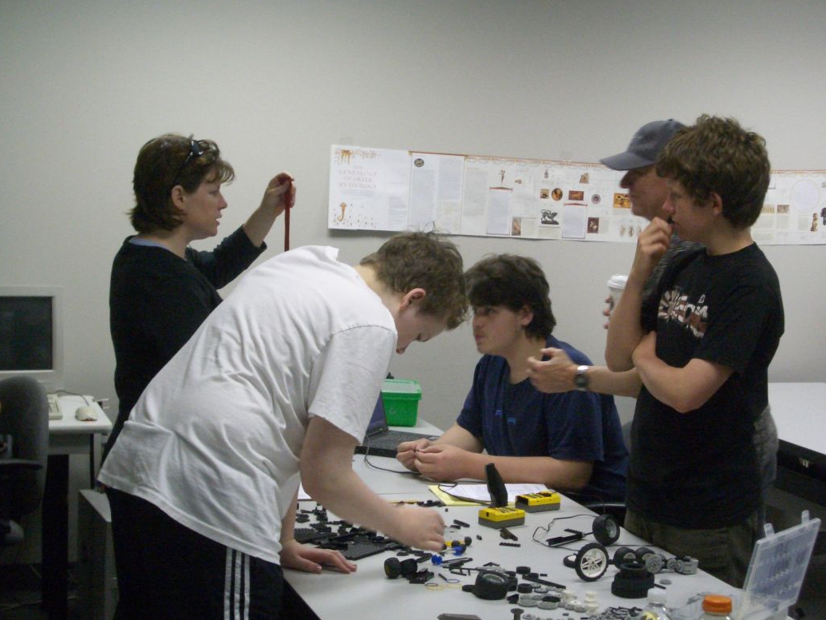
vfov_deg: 21.3
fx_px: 1646
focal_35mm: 69
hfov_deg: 28.2
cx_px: 437
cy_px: 310
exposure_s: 1/40
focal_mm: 10.2
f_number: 3.5
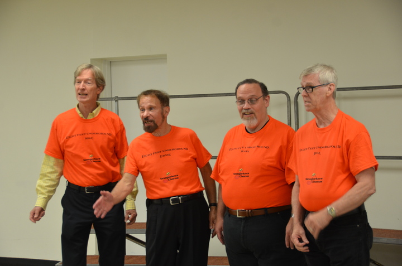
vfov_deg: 16.5
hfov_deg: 24.7
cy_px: 133
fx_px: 919
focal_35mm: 82
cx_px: 201
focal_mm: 55
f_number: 4.8
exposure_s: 1/40
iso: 800
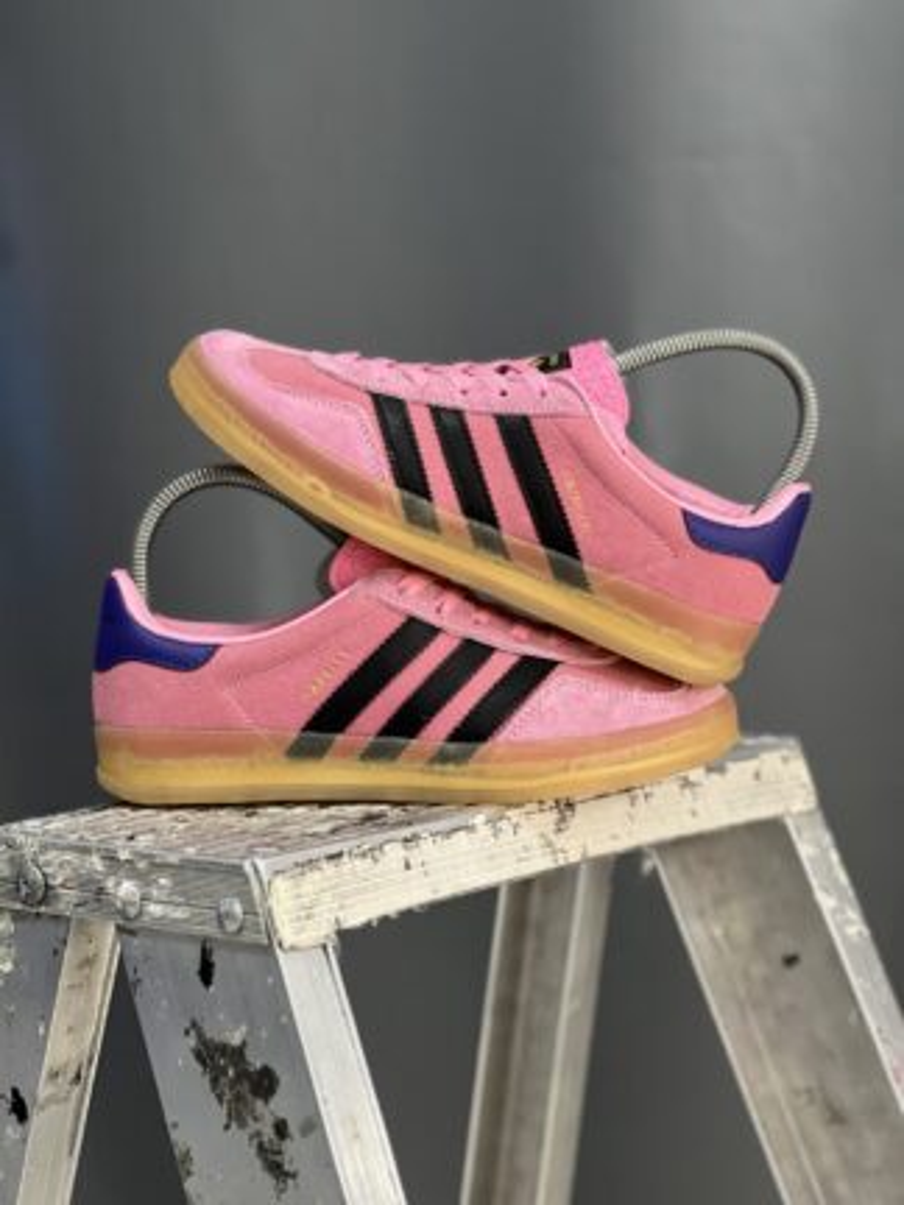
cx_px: 452
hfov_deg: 19.1
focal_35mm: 77
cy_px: 602
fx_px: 2681
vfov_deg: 25.3
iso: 250
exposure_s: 1/40
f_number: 2.8
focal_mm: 9
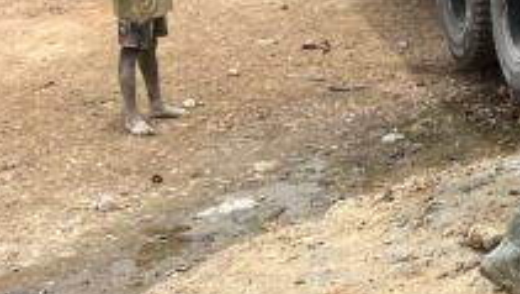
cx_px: 774
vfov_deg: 11.5
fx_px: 1421
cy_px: -84
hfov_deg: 18.4
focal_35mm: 103
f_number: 1.5
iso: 50
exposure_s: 1/4115
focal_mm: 5.7
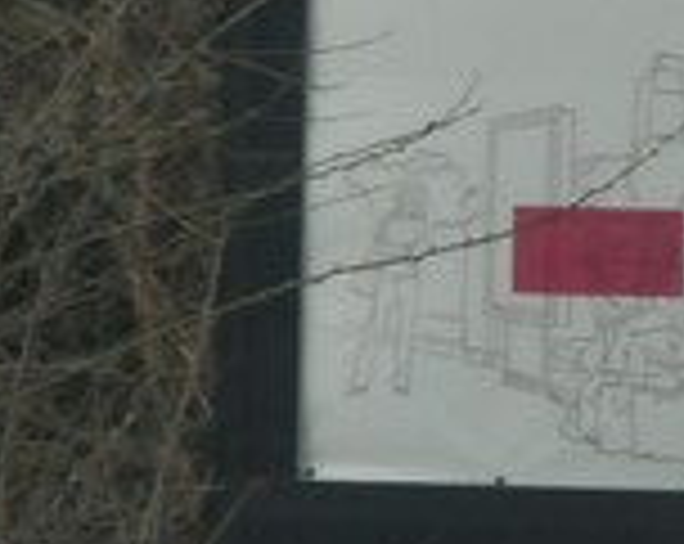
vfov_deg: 1.7
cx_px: 230
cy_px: -346
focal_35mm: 902
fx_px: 18228
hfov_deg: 2.1
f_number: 11
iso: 800
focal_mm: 95
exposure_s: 1/500
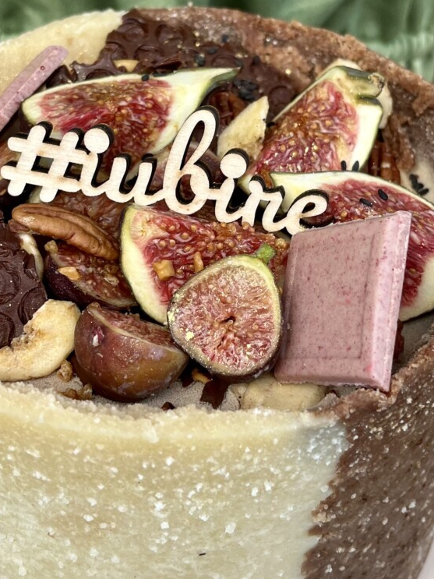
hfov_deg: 26.1
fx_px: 936
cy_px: 228
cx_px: 221
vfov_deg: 34.2
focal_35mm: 56
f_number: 1.6
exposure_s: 1/412
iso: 50
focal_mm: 5.1
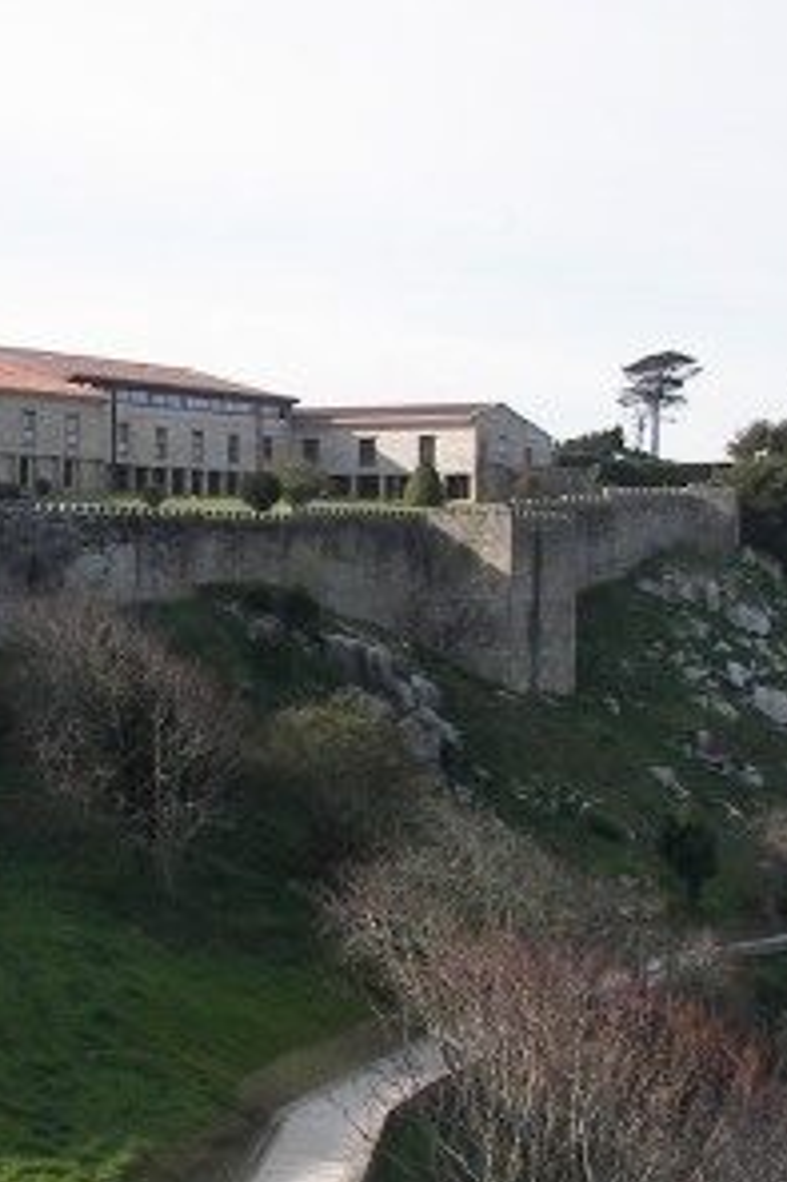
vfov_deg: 25.0
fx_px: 2659
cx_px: 20
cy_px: 683
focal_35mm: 81
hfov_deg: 16.5
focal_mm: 6
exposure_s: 1/640
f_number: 2.8
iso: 50
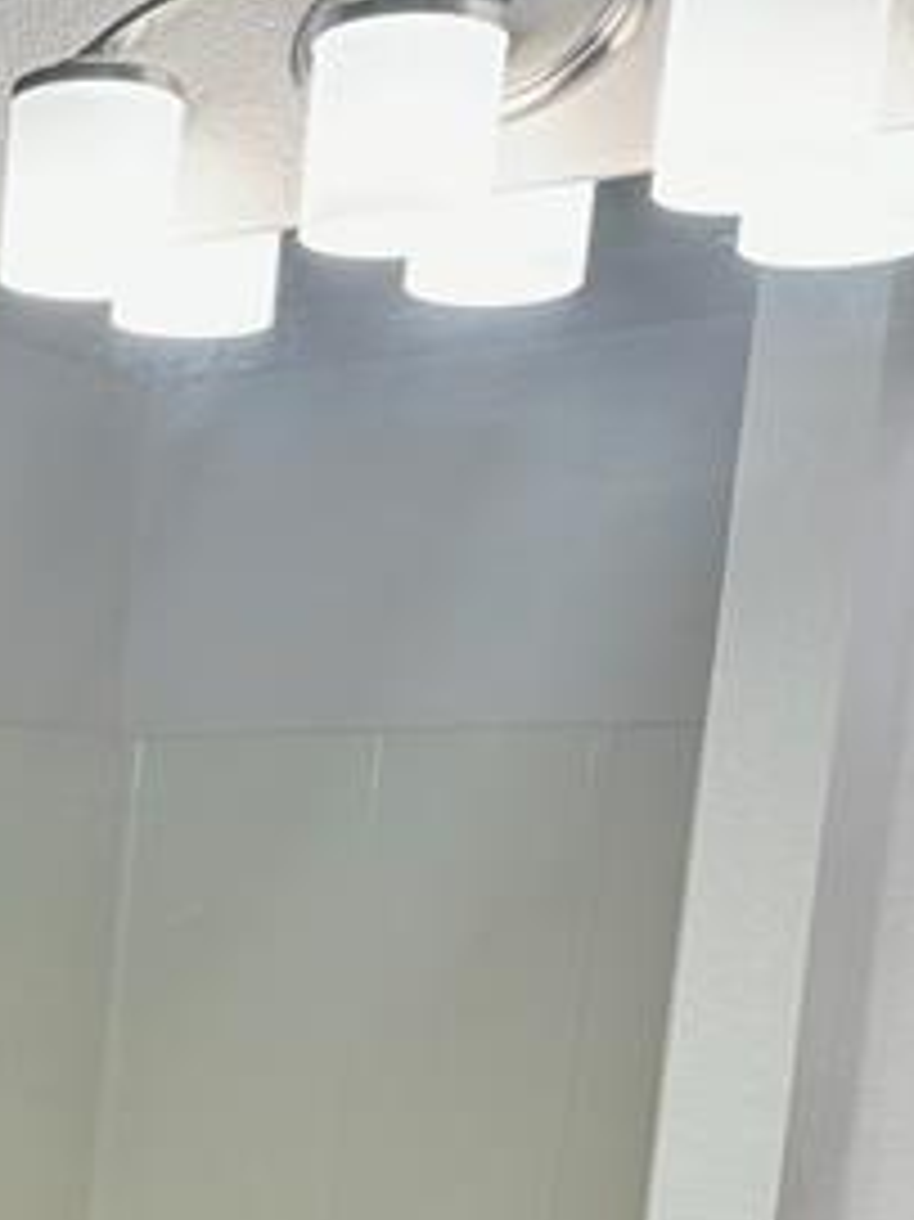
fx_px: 2396
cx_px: -266
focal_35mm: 68
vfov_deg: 25.1
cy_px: 1544
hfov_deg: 19.9
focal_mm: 6.86
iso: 200
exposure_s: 1/120
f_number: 1.78
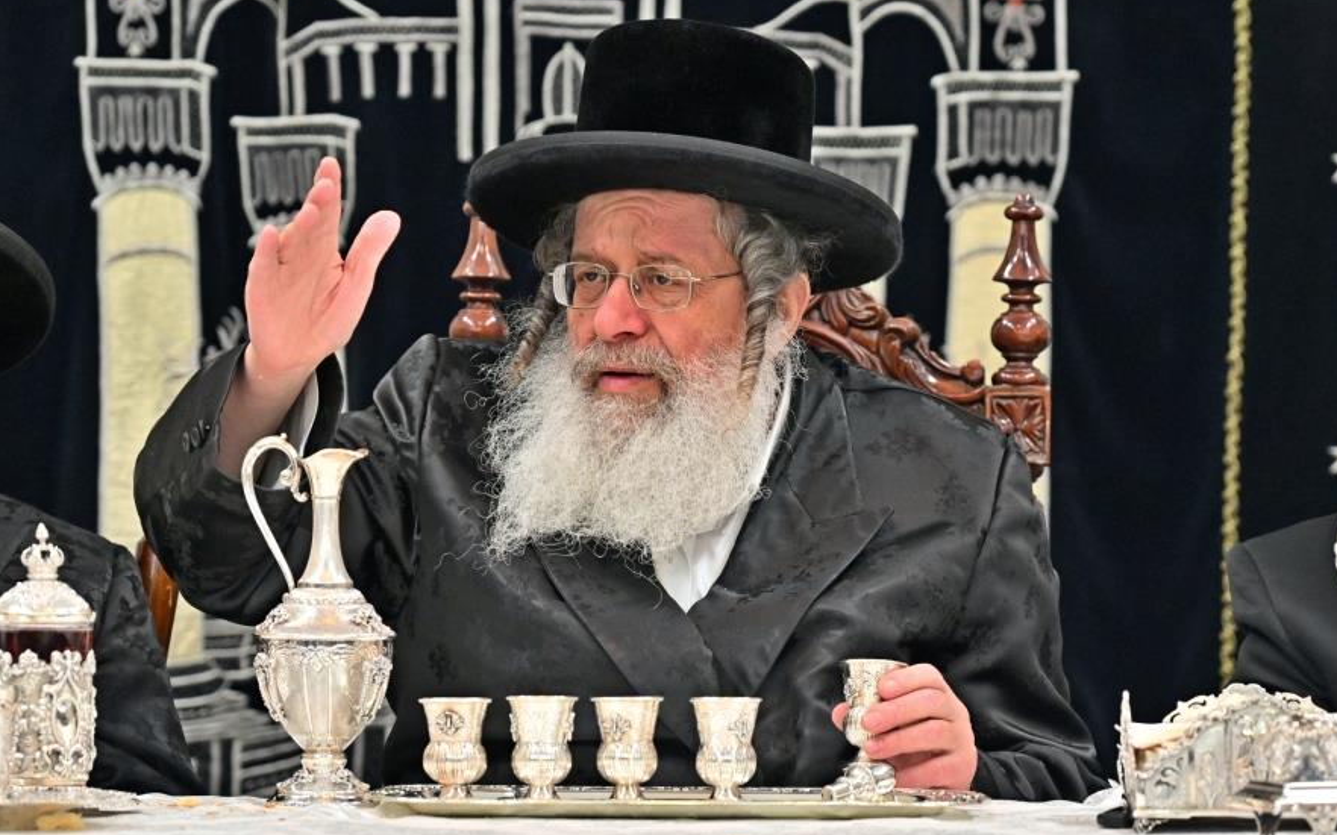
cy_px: 451
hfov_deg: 9.8
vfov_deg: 6.2
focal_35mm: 213
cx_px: 700
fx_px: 7760
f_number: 4
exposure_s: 1/250
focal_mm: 120
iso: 800
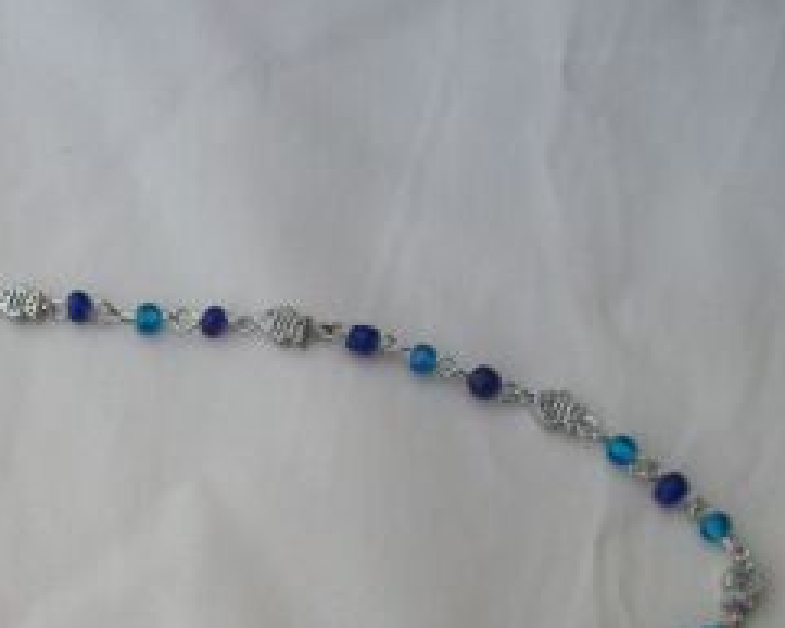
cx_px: 72
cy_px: 495
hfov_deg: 27.6
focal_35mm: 66
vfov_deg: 22.9
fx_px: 1534
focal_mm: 5.7
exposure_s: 1/640
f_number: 2.8
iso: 80
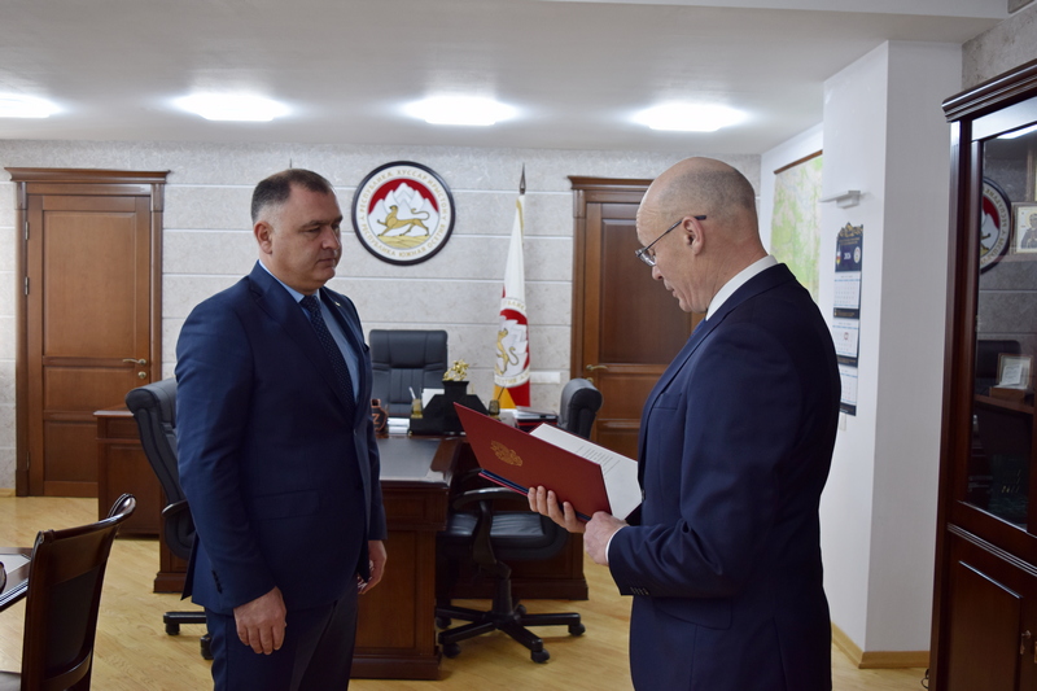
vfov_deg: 36.9
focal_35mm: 36
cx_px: 518
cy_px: 346
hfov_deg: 53.1
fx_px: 1037
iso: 400
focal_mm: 24
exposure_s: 1/80
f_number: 4.5
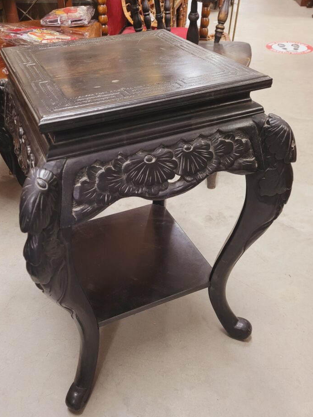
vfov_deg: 61.6
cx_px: 140
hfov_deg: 48.2
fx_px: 349
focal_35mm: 29
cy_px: 215
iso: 400
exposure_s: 1/50
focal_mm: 5.4
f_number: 1.8
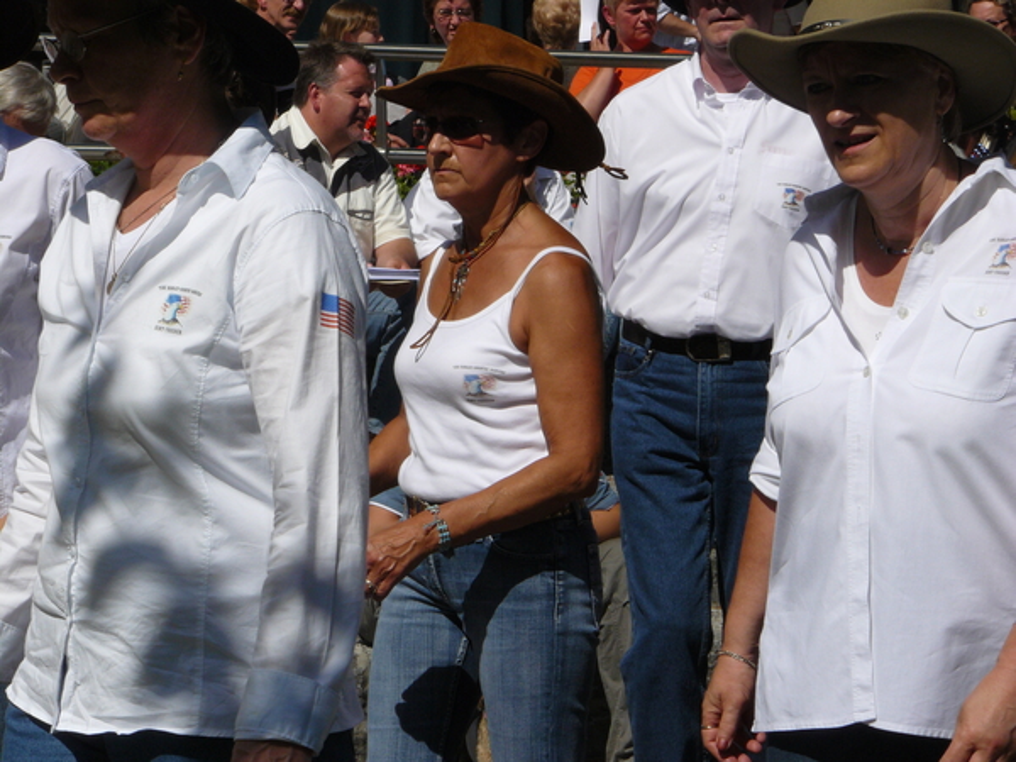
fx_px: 3816
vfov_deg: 11.4
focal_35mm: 130
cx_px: 508
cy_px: 381
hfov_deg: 15.2
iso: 100
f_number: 8
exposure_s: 1/640
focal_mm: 21.6
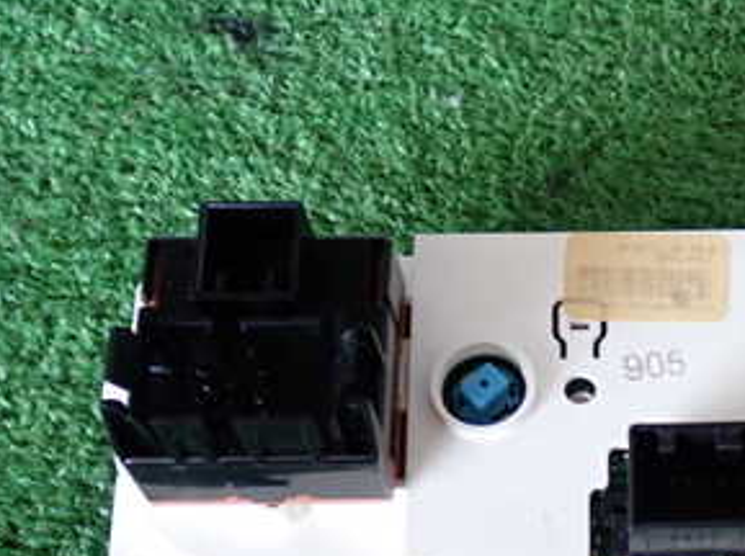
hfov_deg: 24.1
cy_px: 407
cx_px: 660
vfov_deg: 18.5
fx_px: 1698
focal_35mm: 79
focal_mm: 6.83
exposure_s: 1/40
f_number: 2.7
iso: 250
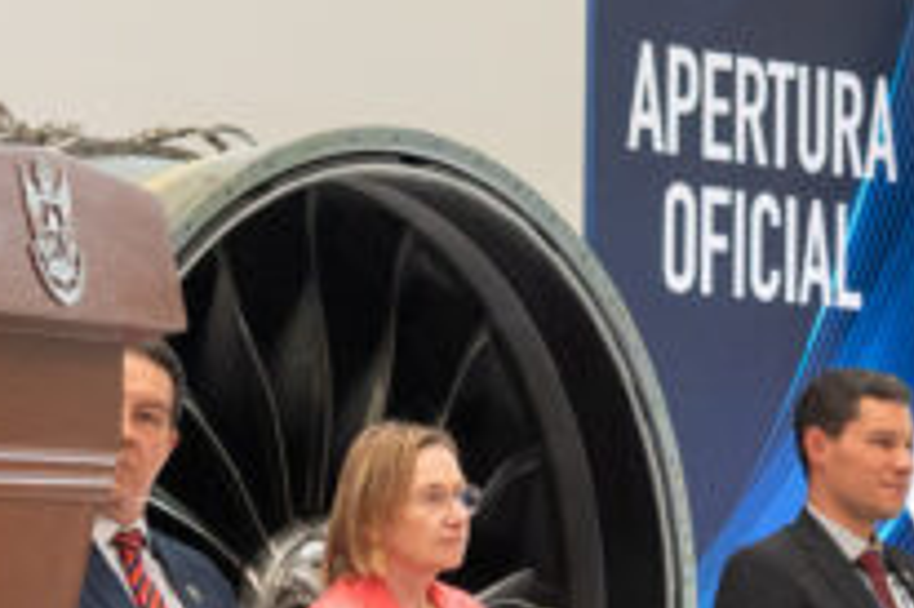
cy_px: 200
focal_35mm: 246
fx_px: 6241
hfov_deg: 8.4
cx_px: 577
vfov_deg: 5.6
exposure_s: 1/400
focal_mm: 44
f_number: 4
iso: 3200
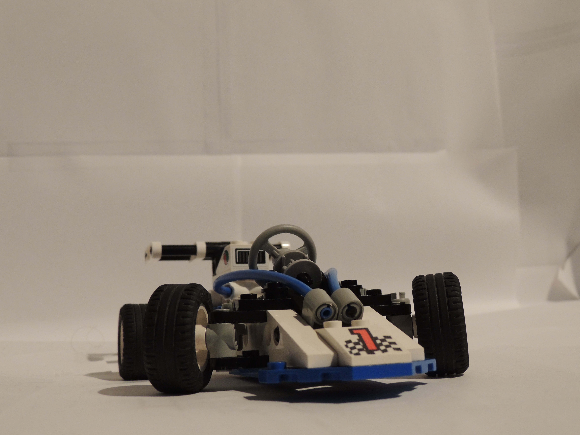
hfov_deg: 43.9
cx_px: 290
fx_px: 720
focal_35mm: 43
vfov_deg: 33.6
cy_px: 218
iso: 400
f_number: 3.4
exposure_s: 1/30
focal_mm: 7.6
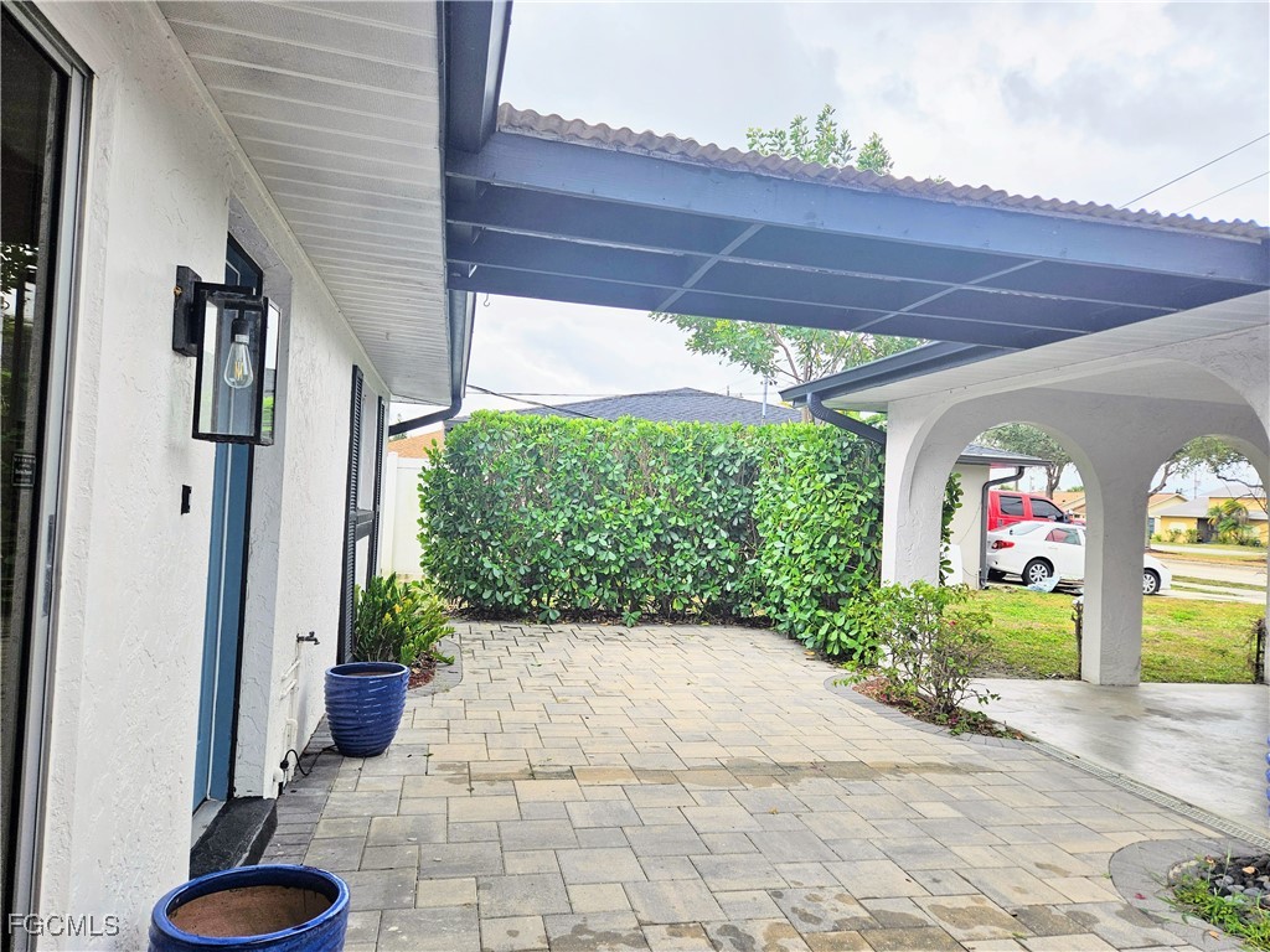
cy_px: 476
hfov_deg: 73.9
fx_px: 844
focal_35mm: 23
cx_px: 635
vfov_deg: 58.9
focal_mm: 5.4
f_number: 1.8
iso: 25
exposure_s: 1/556
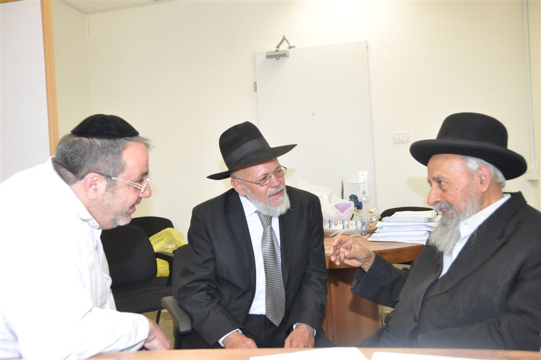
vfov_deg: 39.9
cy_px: 180
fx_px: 495
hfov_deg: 57.3
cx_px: 270
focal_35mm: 33
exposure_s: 1/60
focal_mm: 22
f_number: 5
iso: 400
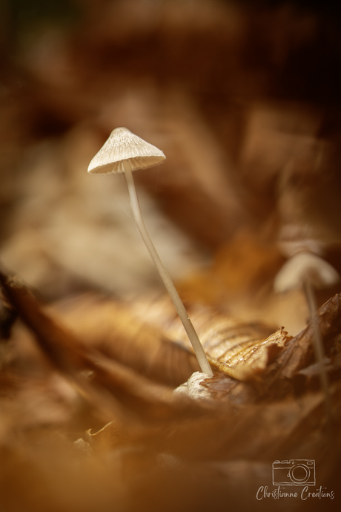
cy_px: 256
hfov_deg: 8.7
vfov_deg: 13.1
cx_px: 170
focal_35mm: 157
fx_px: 2231
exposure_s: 1/400
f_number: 3.5
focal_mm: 105
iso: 800
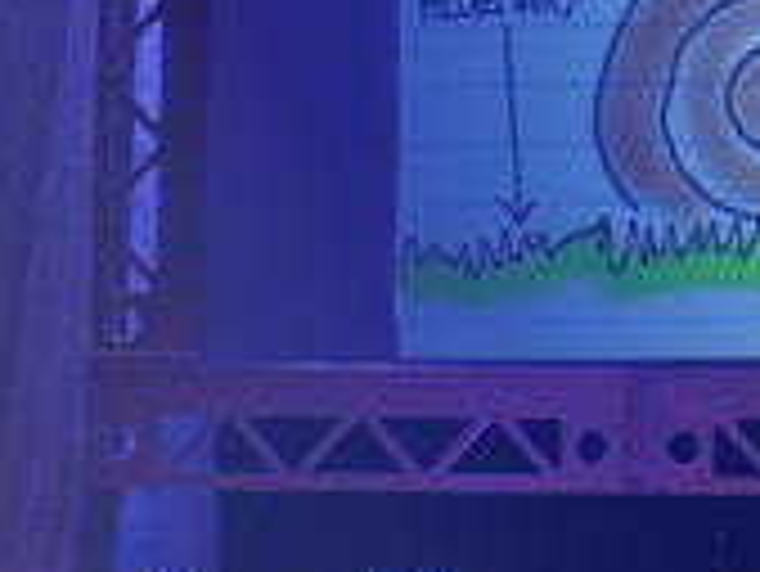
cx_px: 859
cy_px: -5
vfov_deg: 4.1
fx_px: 7888
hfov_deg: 5.5
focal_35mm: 359
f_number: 2.8
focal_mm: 28.8
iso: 400
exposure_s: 1/60
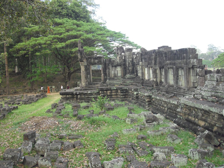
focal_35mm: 38
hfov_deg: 49.0
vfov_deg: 37.7
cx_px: 112
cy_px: 84
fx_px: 246
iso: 100
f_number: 2.8
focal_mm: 6.2
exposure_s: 1/160
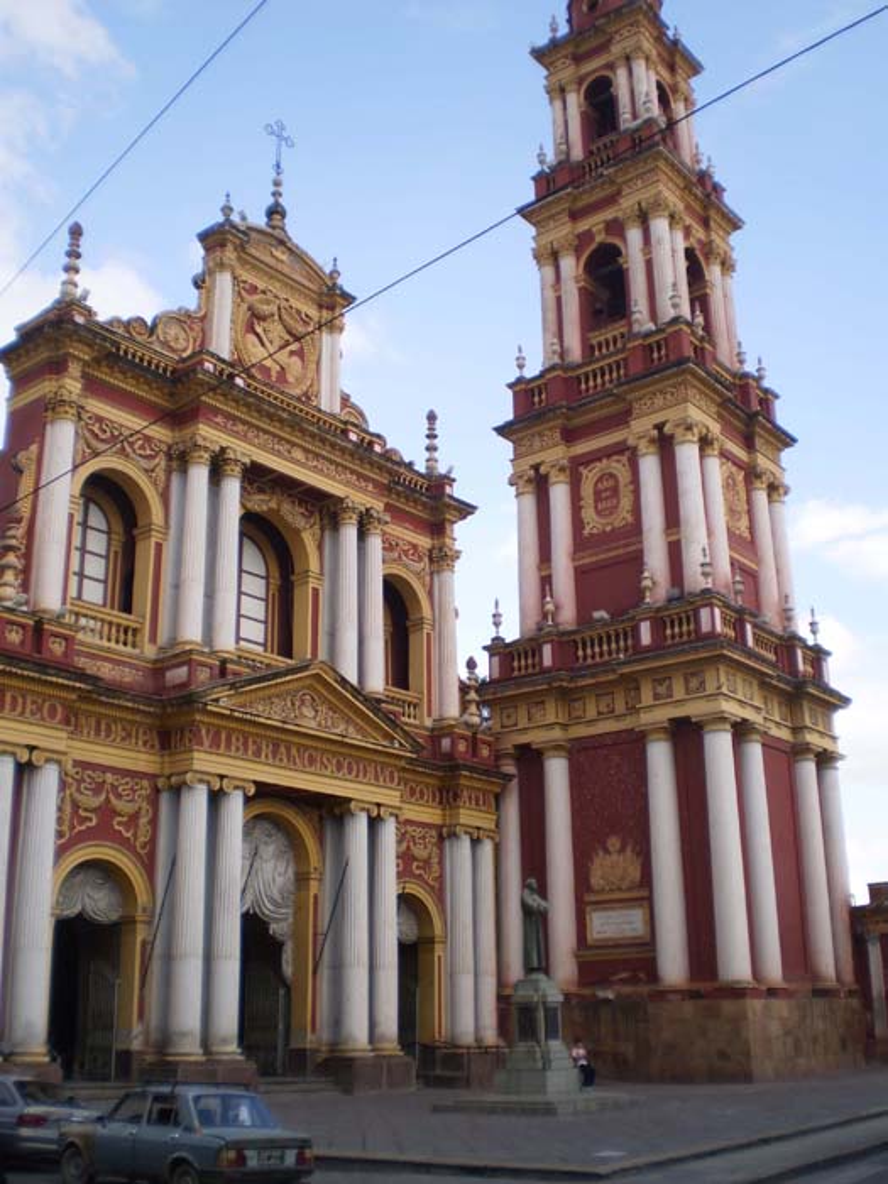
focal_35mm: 36
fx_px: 1231
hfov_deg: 39.7
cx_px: 444
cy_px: 592
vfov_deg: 51.4
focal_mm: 6.3
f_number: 3.1
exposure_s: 1/500
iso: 64
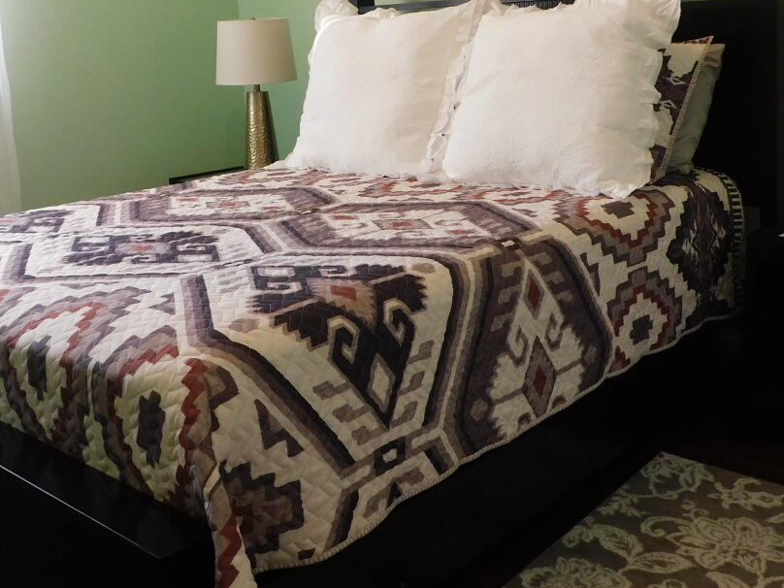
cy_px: 191
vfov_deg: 34.8
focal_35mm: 41
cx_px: 404
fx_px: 929
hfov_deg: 45.8
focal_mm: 4
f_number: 3
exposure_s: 1/30
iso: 160
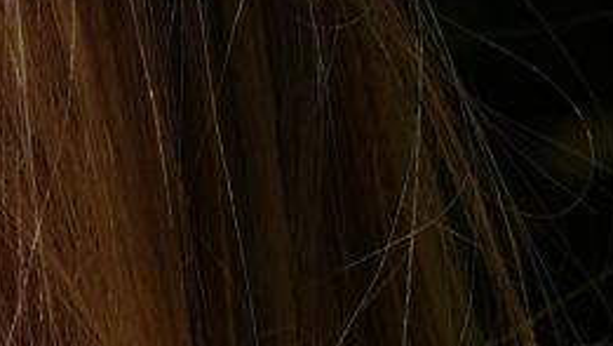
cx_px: -675
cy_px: 2304
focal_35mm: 493
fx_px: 8016
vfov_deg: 2.3
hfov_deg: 4.3
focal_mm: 48
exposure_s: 1/800
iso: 100
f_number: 8
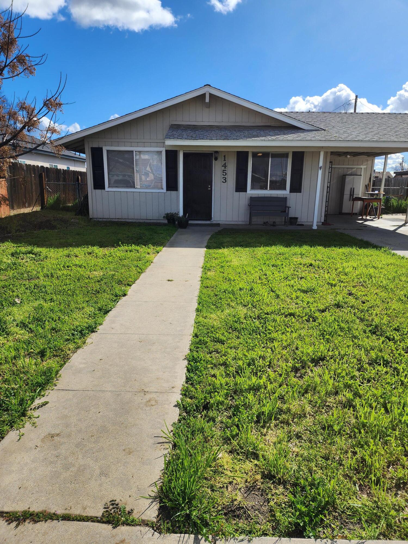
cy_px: 272
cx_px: 204
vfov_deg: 73.9
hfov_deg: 58.9
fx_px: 361
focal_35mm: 23
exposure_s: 1/1501
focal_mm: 6.4
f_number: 1.8
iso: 12
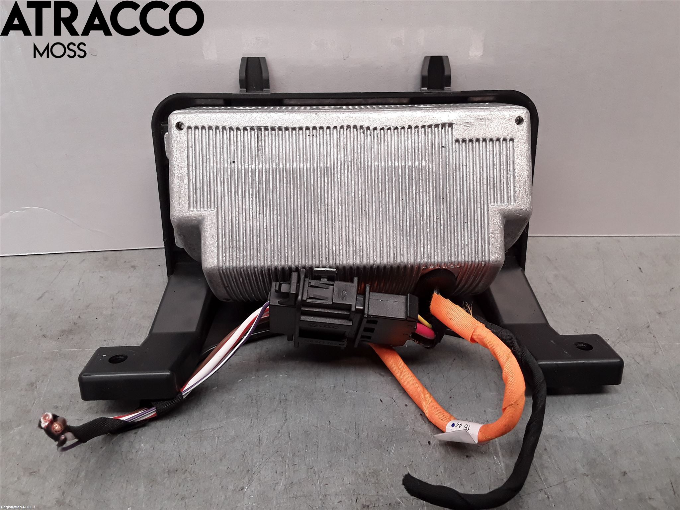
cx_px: 340
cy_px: 255
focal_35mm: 28
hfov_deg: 63.4
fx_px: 550
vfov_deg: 49.7
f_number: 1.9
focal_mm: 2.91
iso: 64
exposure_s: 1/100
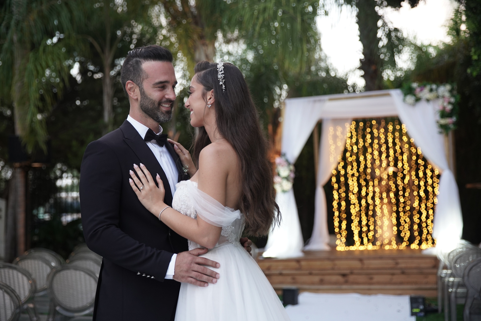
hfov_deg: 36.2
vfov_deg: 24.6
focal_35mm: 55
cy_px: 160
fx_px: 735
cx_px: 240
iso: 1000
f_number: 2.8
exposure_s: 1/250
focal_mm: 55
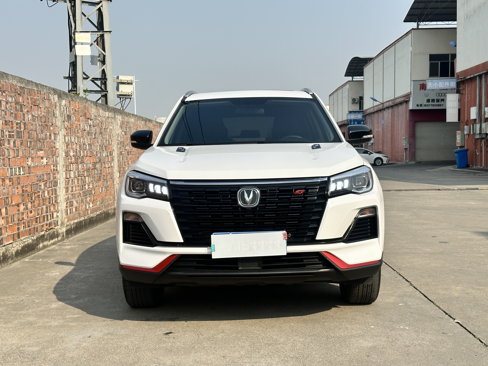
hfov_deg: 39.7
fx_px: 677
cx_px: 244
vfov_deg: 30.3
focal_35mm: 48
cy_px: 183
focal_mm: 6.86
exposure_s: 1/5263
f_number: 1.78
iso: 64
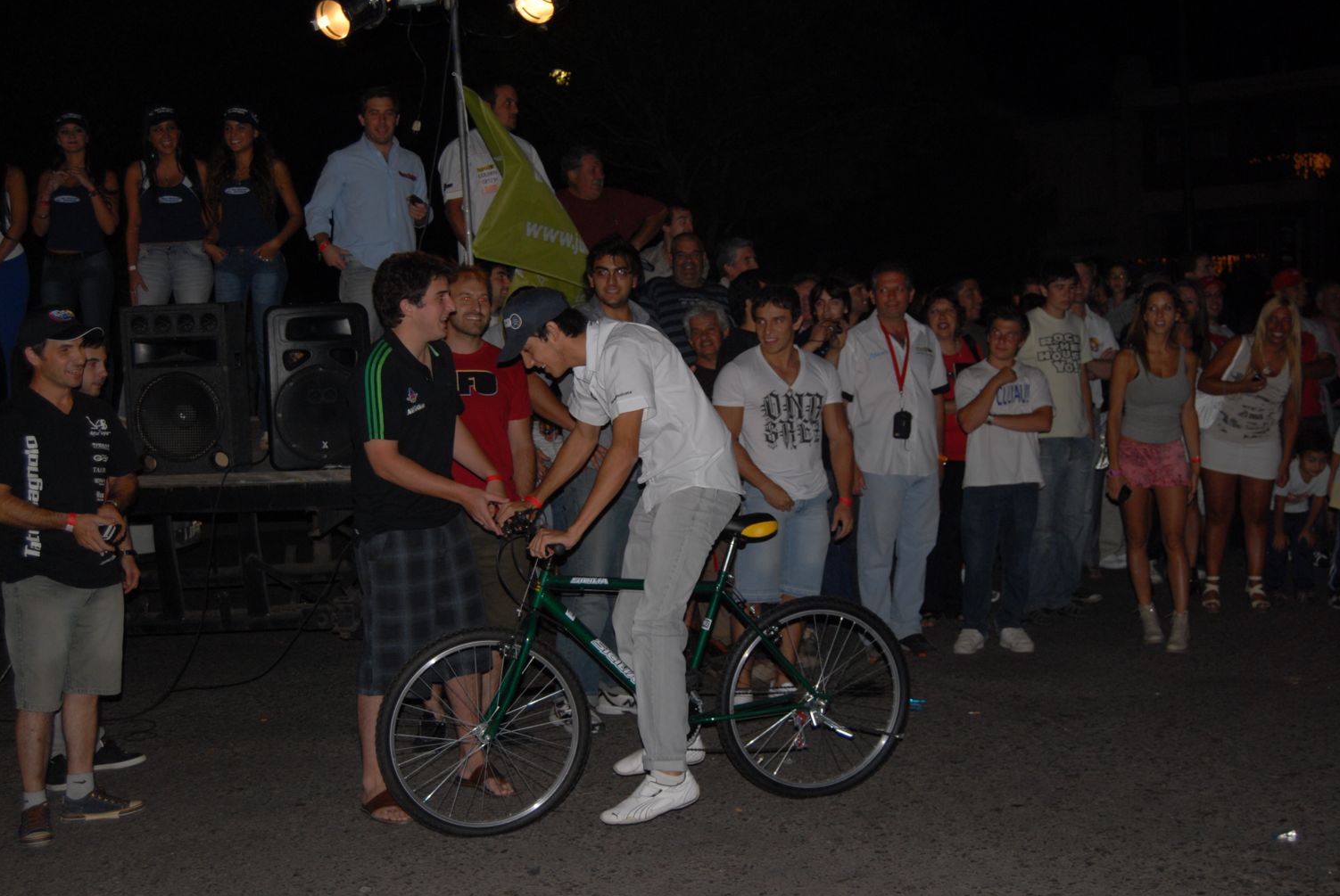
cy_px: 461
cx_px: 656
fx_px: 1846
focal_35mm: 50
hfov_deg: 39.9
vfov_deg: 27.3
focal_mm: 31
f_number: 4.2
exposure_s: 1/250
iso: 250
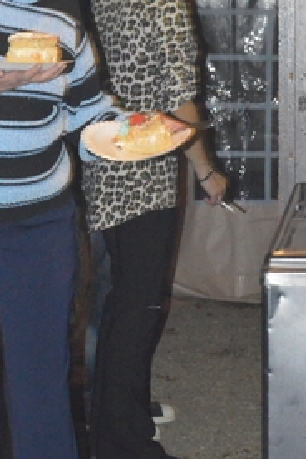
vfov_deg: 7.4
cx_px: 49
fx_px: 3533
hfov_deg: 5.0
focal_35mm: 277
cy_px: 150
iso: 6400
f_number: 8
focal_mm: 85
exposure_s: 1/60
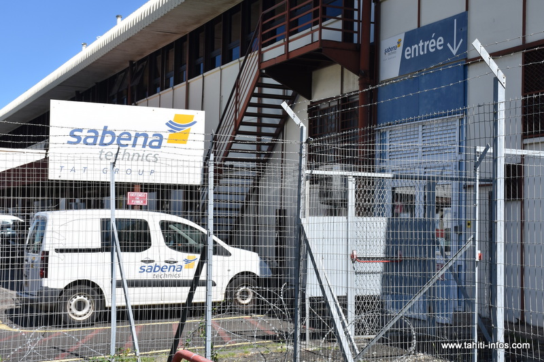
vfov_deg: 28.1
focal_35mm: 48
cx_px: 272
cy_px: 181
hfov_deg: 41.1
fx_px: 725
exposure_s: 1/400
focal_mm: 32
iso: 100
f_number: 8
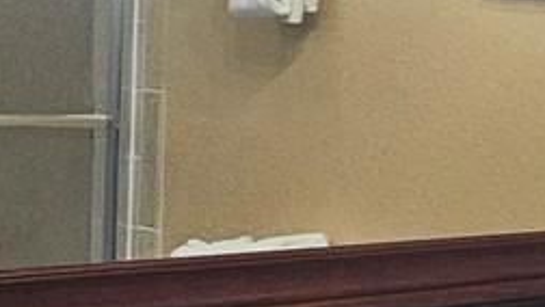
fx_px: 1301
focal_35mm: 90
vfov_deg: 13.5
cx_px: 1226
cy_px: 138
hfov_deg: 15.7
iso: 320
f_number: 2.2
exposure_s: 1/60
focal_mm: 2.2
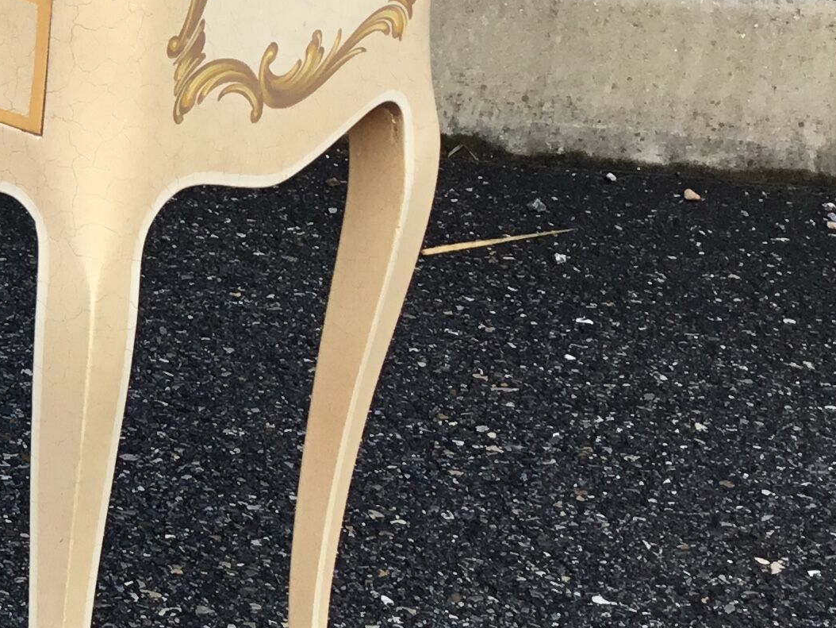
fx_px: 2319
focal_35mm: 96
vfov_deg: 15.3
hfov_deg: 18.1
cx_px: -428
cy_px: 167
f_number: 2.4
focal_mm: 3.3
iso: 25
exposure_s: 1/169
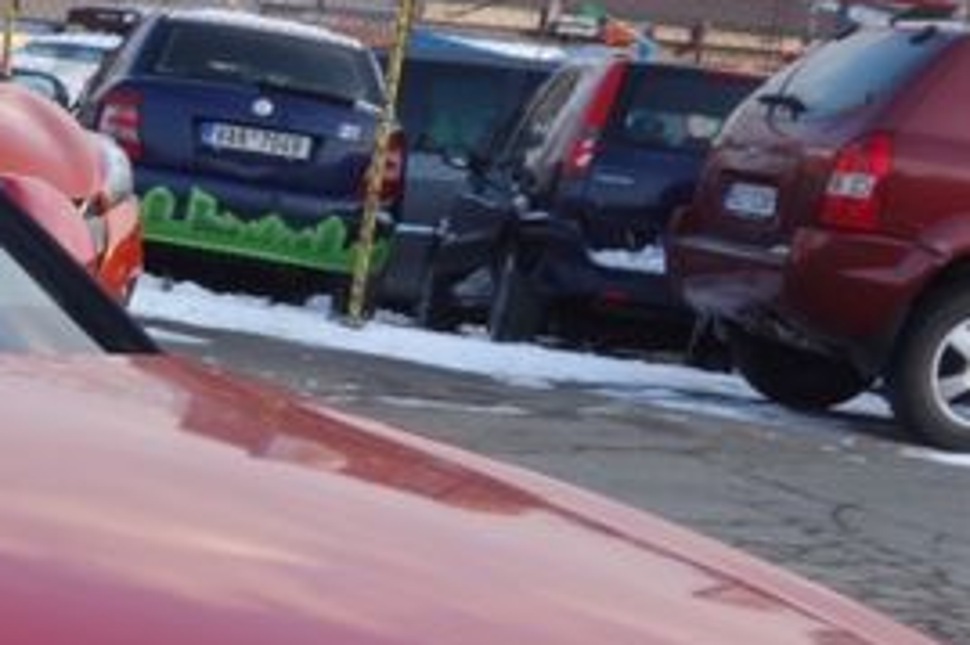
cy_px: 912
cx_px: -519
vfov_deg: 10.6
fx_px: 3366
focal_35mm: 125
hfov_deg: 15.1
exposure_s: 1/25
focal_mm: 10.4
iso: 125
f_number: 8
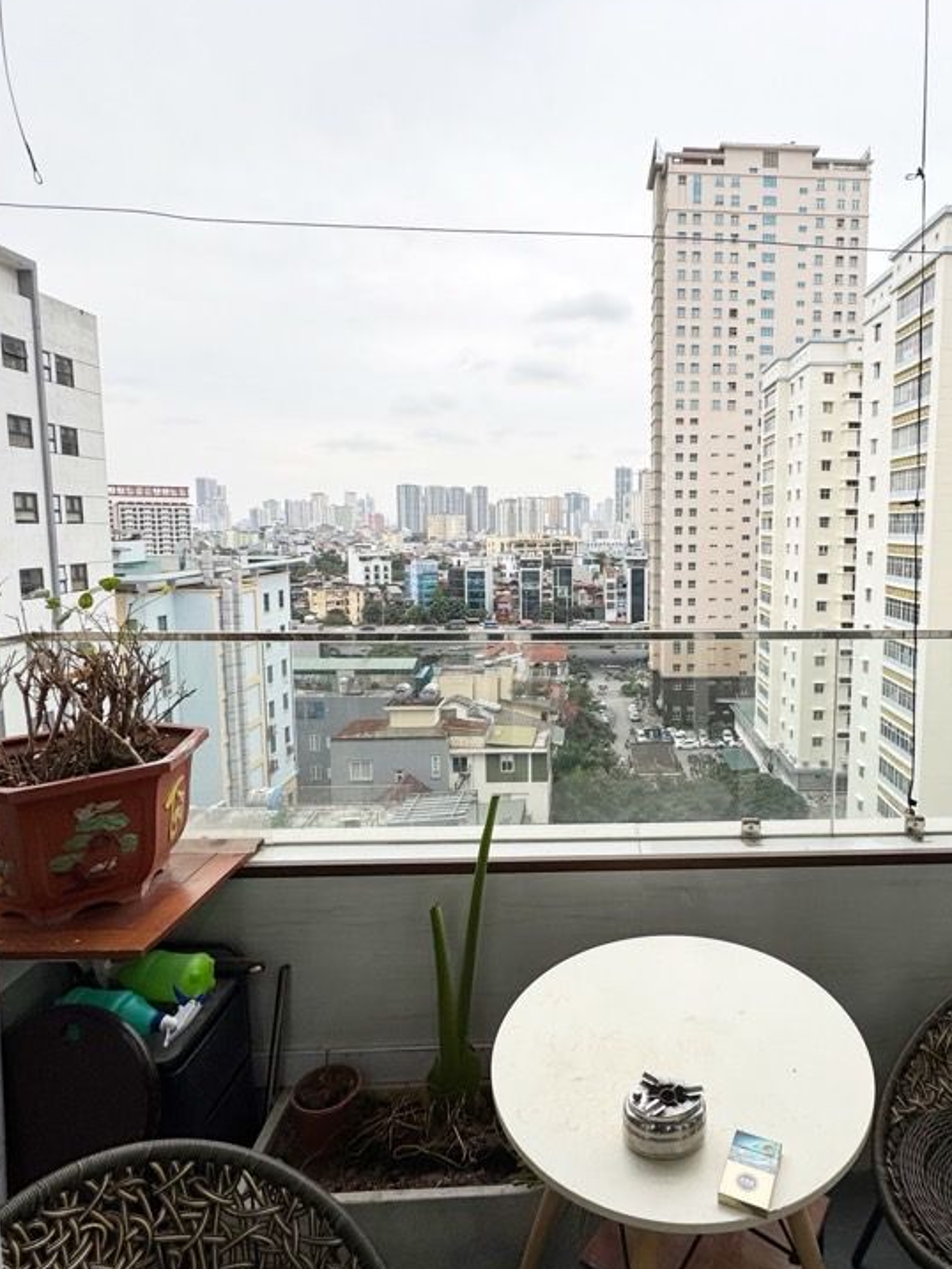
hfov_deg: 64.4
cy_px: 598
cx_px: 628
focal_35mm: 20
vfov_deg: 81.7
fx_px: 733
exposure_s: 1/156
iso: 40
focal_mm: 2.22
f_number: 2.2
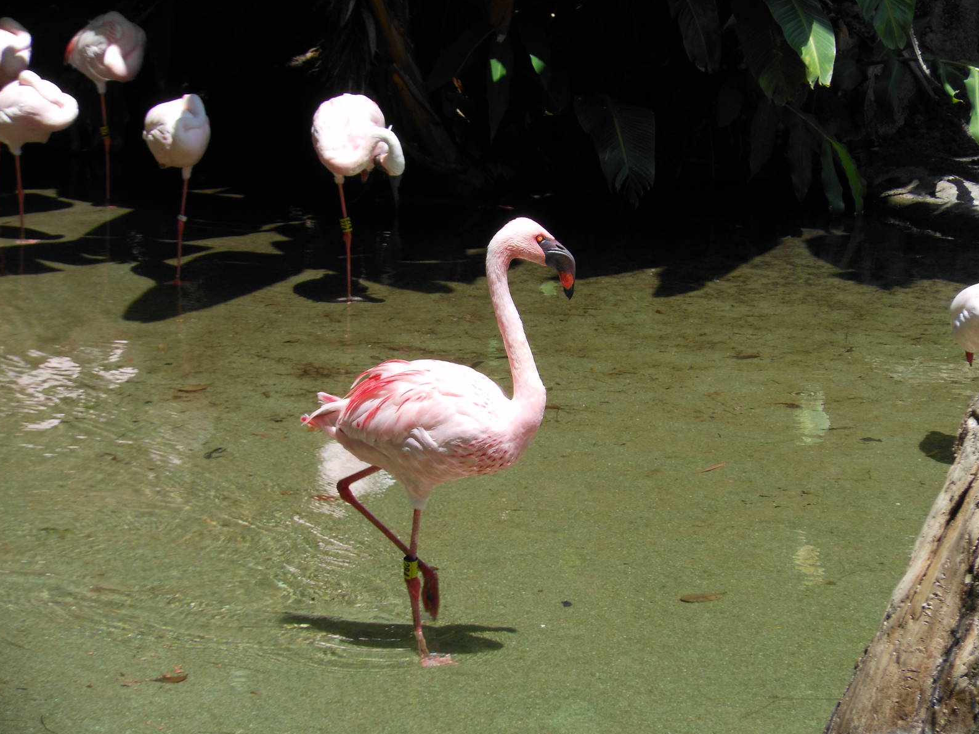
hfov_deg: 13.9
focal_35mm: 142
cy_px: 368
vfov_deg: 10.4
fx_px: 4016
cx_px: 488
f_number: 5.5
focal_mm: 25.3
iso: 80
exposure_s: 1/250
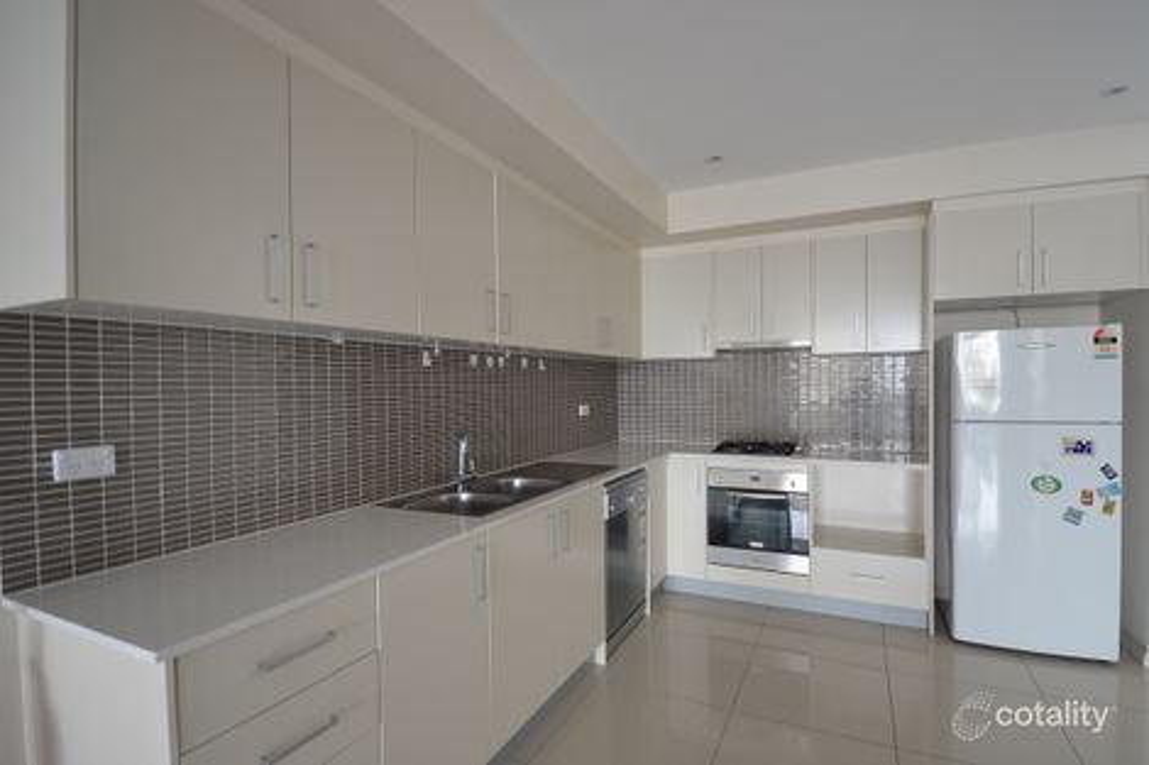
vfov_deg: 72.0
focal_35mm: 16
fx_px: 526
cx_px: 574
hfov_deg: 95.0
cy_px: 382
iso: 400
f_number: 4
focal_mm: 11
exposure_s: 1/80
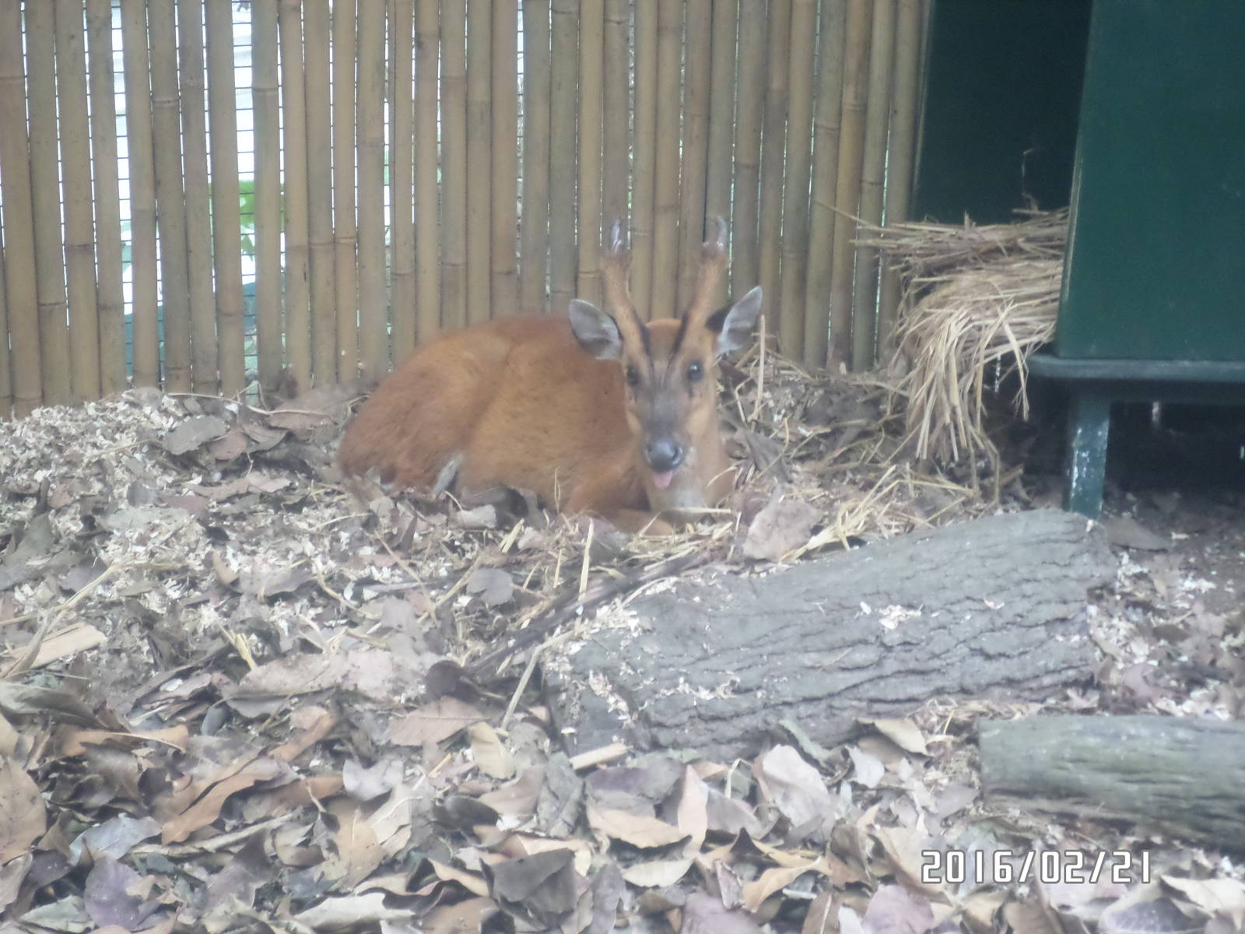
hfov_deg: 24.1
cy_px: 467
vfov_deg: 18.2
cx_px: 622
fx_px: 2913
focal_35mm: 81
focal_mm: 14.6
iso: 640
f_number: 4.7
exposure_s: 1/45
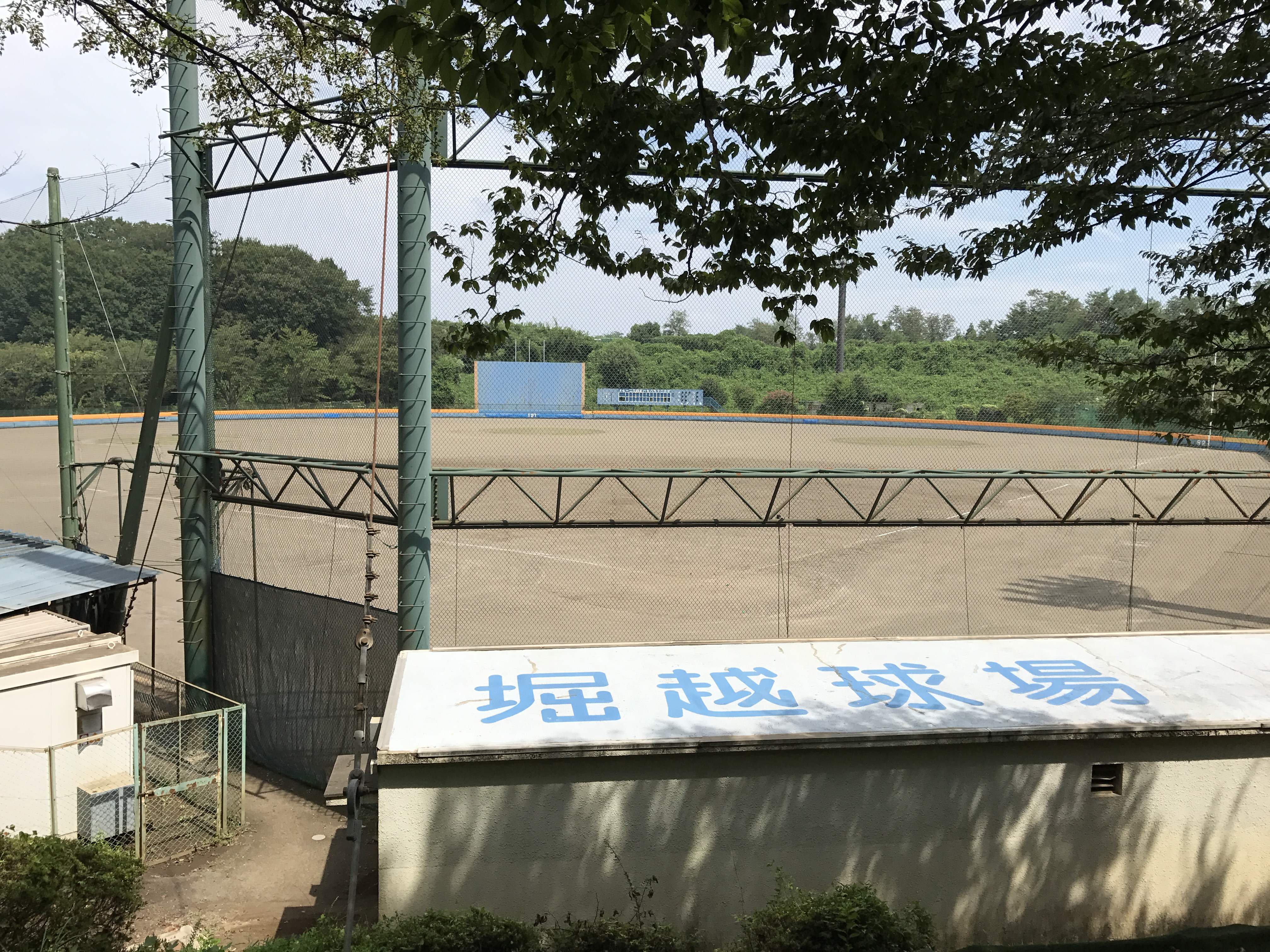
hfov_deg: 63.4
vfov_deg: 49.7
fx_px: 1027
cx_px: 635
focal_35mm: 28
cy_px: 476
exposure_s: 1/2336
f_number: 1.8
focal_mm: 3.99
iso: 20
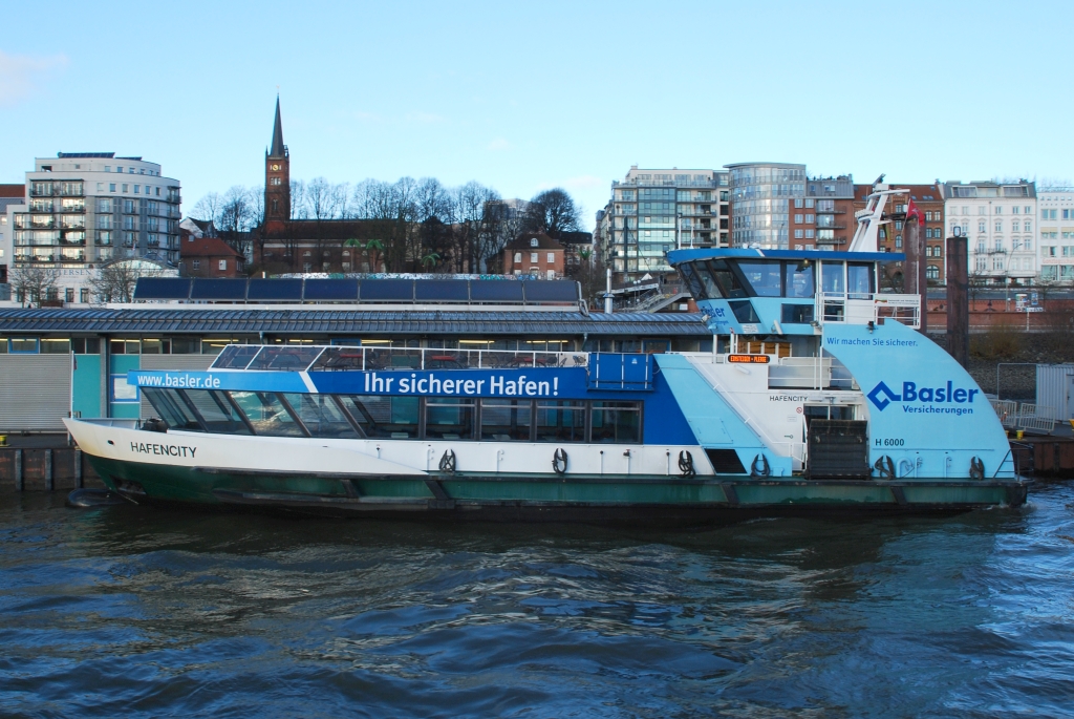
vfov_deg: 43.7
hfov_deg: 61.9
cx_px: 537
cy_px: 360
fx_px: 896
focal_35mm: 30
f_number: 9
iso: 200
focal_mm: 20
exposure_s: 1/100
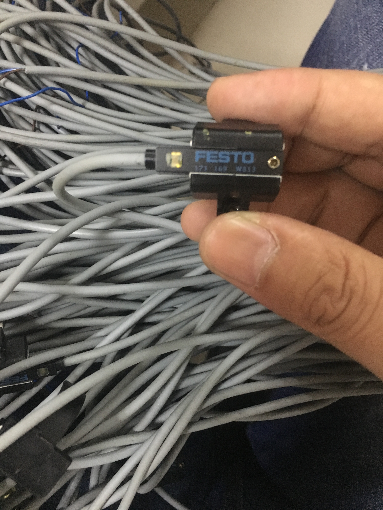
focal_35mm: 29
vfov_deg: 61.7
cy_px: 255
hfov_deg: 48.2
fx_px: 428
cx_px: 192
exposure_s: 1/17
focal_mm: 4.15
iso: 500
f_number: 2.2
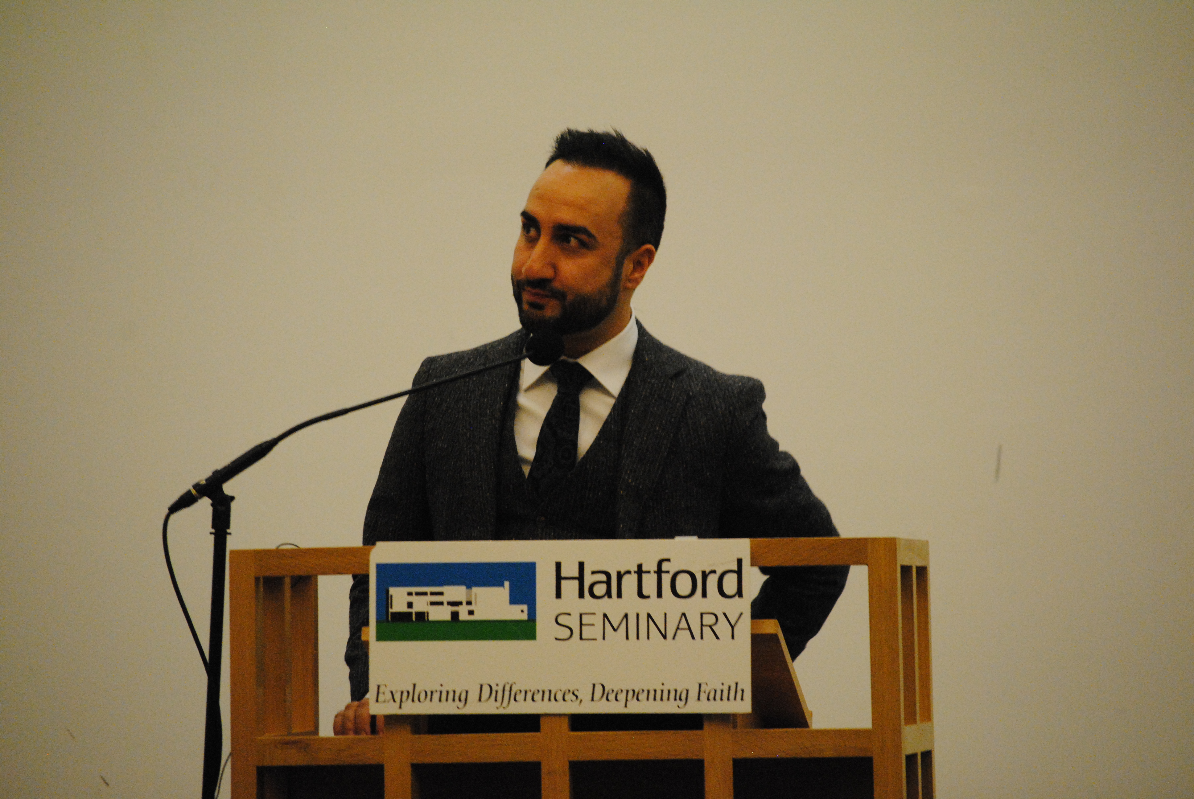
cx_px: 597
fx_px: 6077
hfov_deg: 11.2
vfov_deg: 7.5
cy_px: 400
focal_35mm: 183
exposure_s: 1/60
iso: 1600
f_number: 4.8
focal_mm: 122
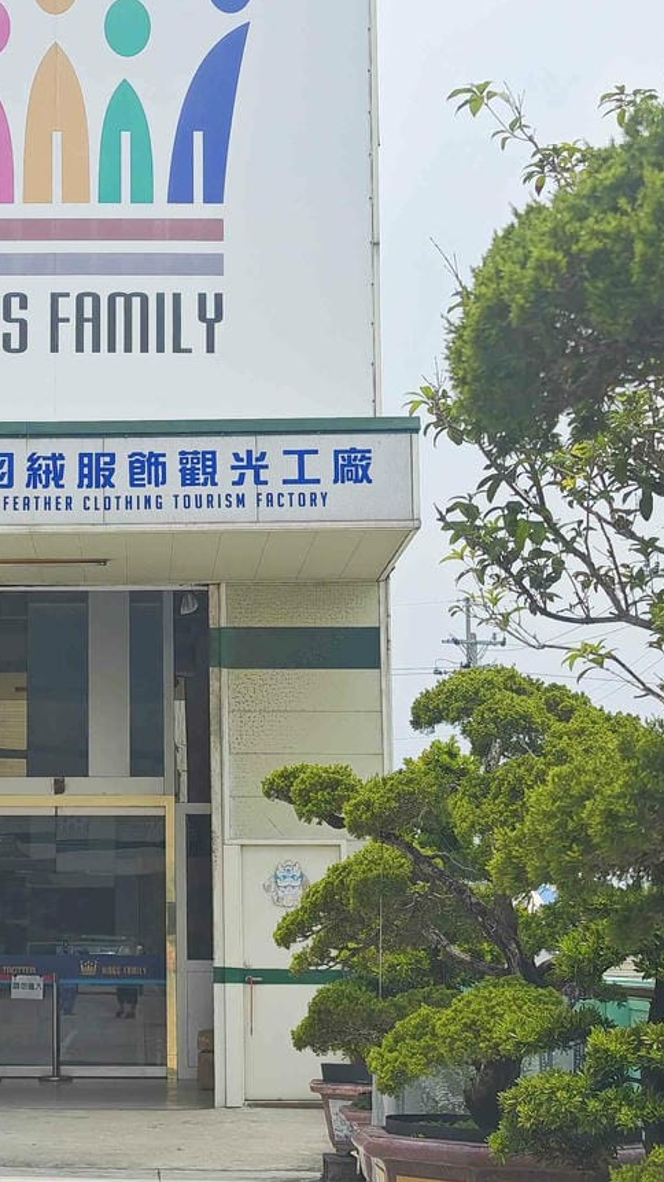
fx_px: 2599
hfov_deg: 14.4
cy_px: 551
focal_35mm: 83
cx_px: 100
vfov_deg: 25.6
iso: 51
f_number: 2
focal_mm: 8.72
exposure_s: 1/2182
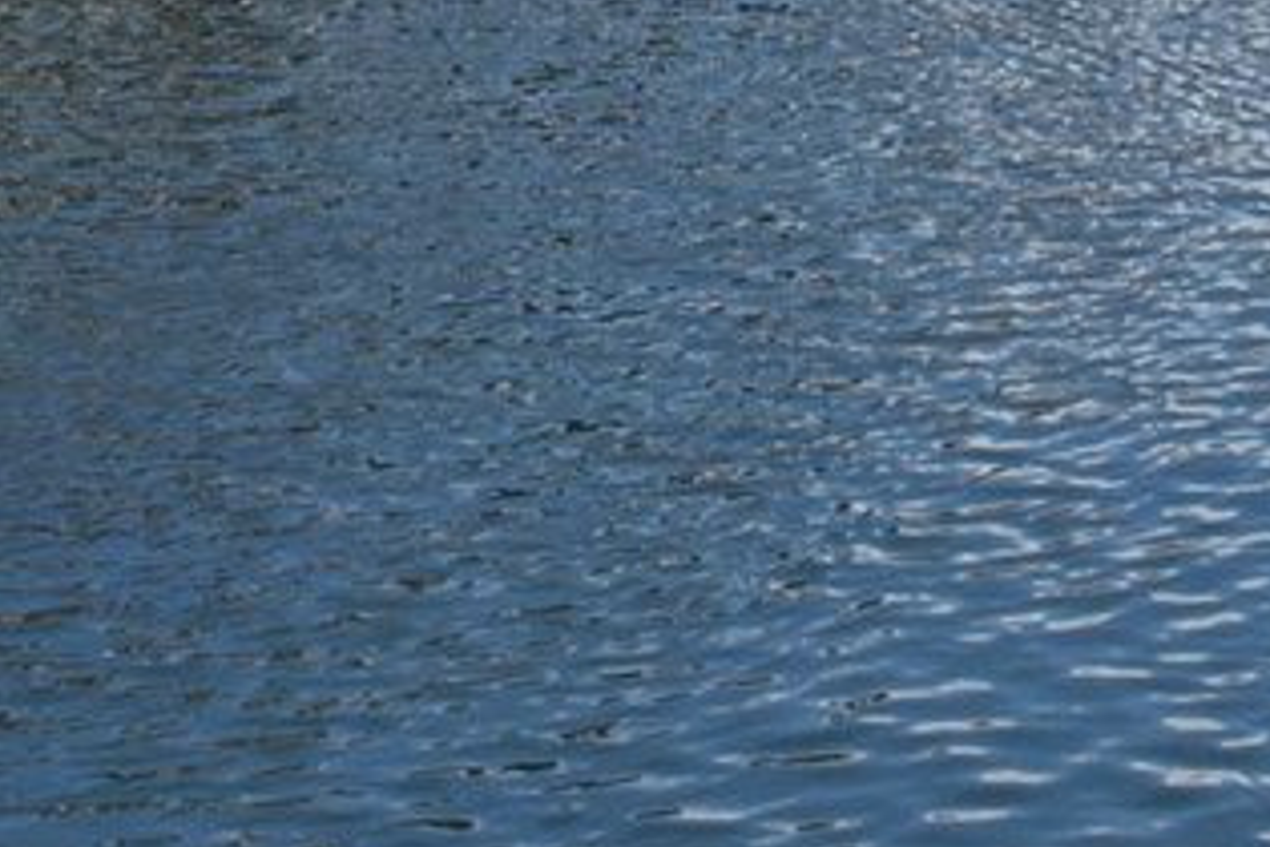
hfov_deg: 10.5
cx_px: 964
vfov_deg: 6.4
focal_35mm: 195
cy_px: -1708
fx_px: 6879
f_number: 8
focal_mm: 20
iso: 100
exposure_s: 1/500
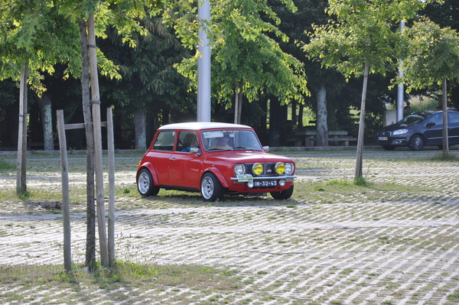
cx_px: 230
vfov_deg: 8.7
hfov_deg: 13.1
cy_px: 152
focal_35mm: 158
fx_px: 2006
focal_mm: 105
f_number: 10
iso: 640
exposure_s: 1/400
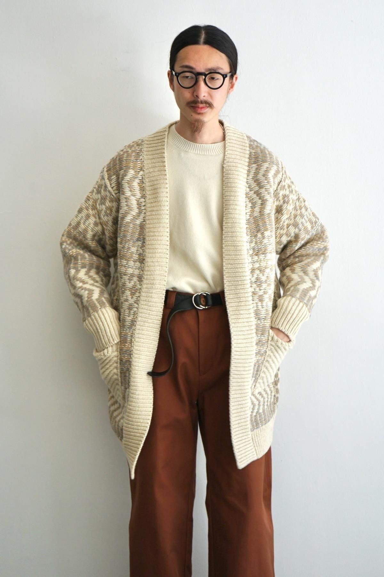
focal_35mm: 60
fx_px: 960
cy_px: 288
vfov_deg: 33.4
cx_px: 192
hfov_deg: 22.6
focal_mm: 60
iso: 500
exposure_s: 1/160
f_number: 5
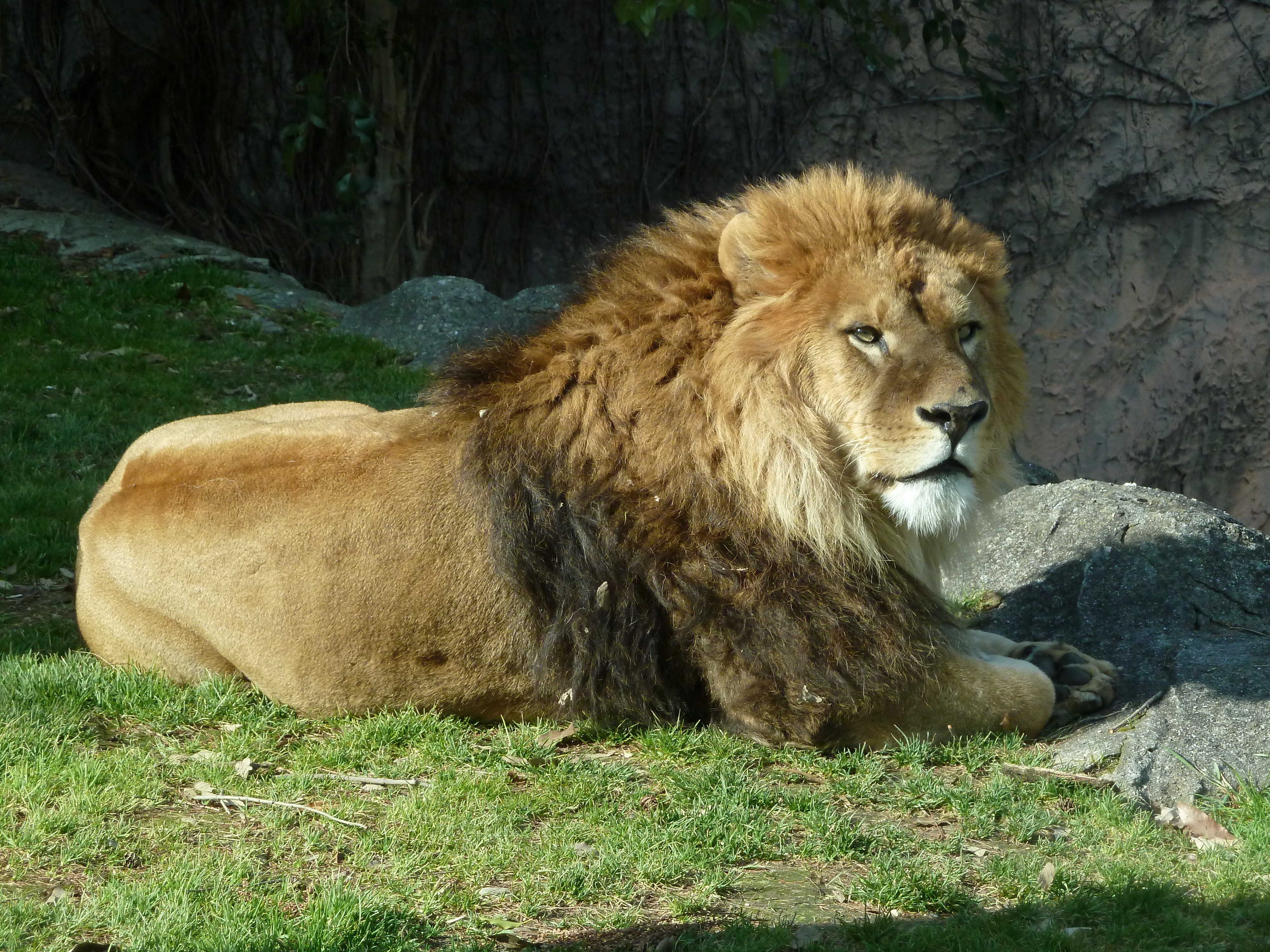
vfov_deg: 13.3
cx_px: 635
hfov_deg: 17.7
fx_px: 4072
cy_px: 476
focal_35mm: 111
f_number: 4.4
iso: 200
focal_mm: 18.2
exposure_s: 1/320
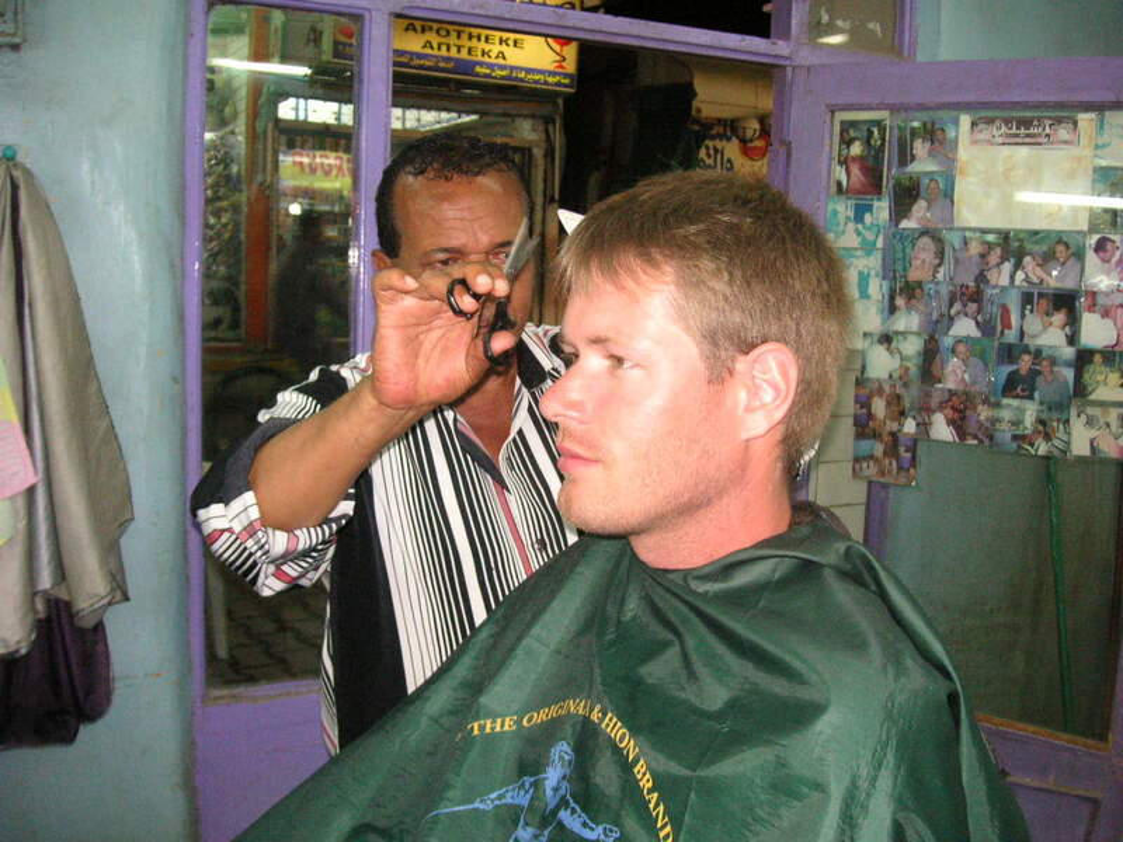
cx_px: 562
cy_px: 421
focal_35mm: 37
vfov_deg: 38.7
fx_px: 1200
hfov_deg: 50.1
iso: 160
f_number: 2.8
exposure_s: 1/45
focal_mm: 6.1
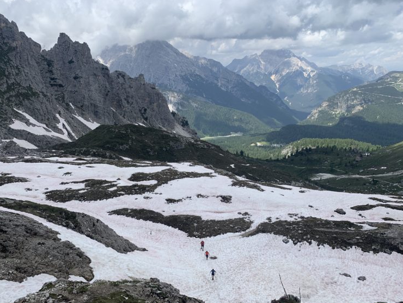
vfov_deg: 51.4
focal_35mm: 27
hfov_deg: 65.3
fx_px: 314
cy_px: 154
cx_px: 197
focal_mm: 4.25
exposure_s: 1/2309
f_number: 1.8
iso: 25
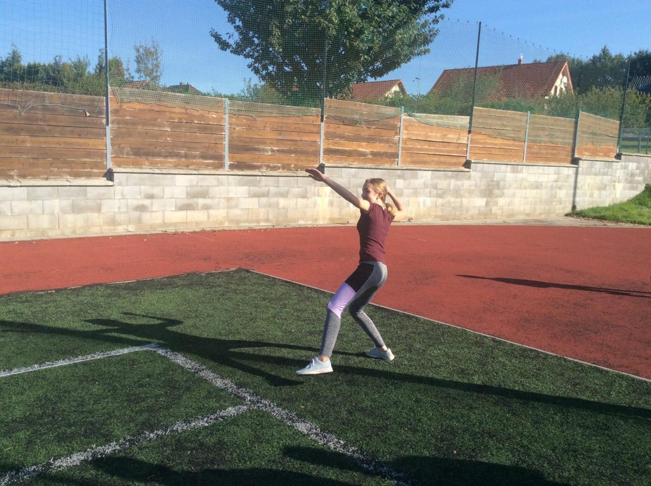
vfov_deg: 44.0
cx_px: 326
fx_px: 601
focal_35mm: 32
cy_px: 243
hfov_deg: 56.9
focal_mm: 3.3
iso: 32
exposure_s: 1/1121
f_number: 2.4
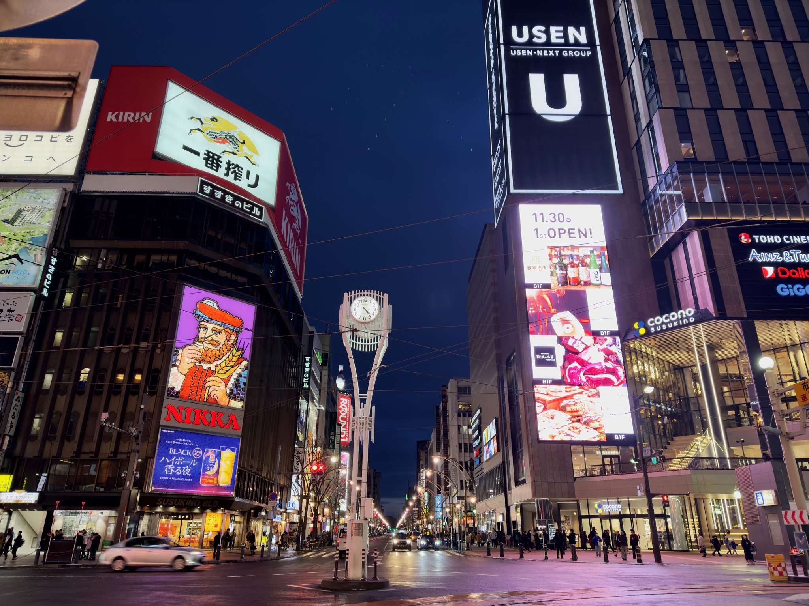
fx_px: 561
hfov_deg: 71.6
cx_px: 404
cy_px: 303
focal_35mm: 24
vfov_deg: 56.8
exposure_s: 1/50
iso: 160
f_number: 1.78
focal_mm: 6.86
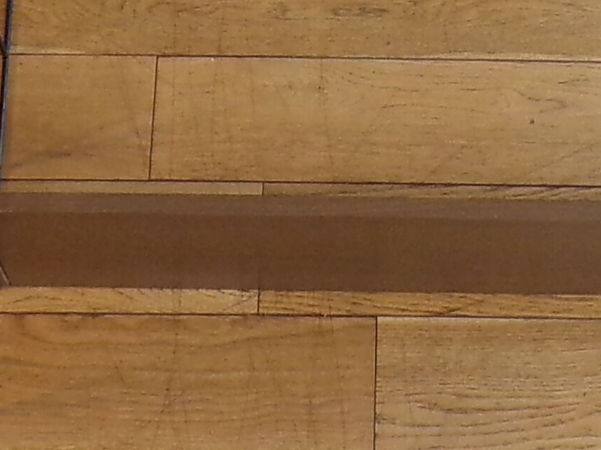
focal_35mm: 130
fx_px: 2257
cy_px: -124
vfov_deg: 11.1
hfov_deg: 15.1
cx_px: 432
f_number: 3
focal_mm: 4.3
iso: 234
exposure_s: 1/17
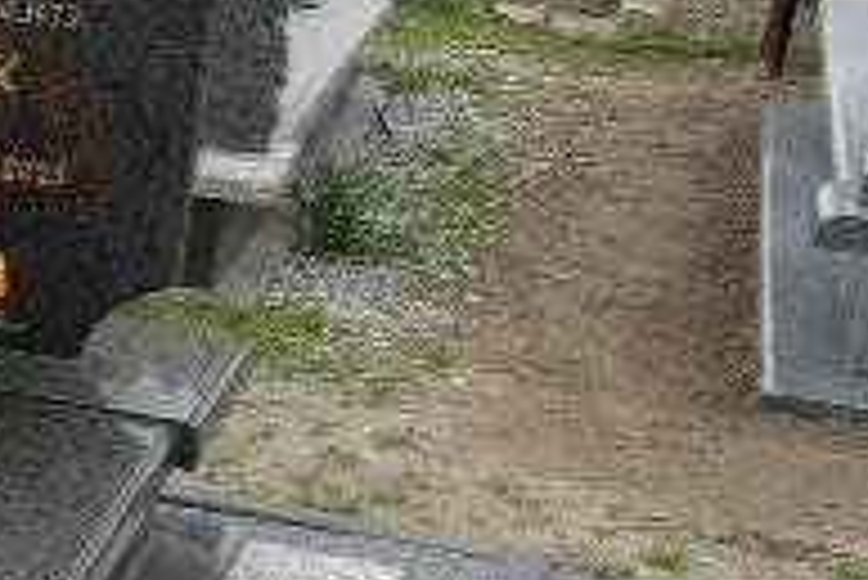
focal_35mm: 93
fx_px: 2244
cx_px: -463
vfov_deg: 14.6
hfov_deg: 19.0
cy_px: 535
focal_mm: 4.9
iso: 80
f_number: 3
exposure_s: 1/140
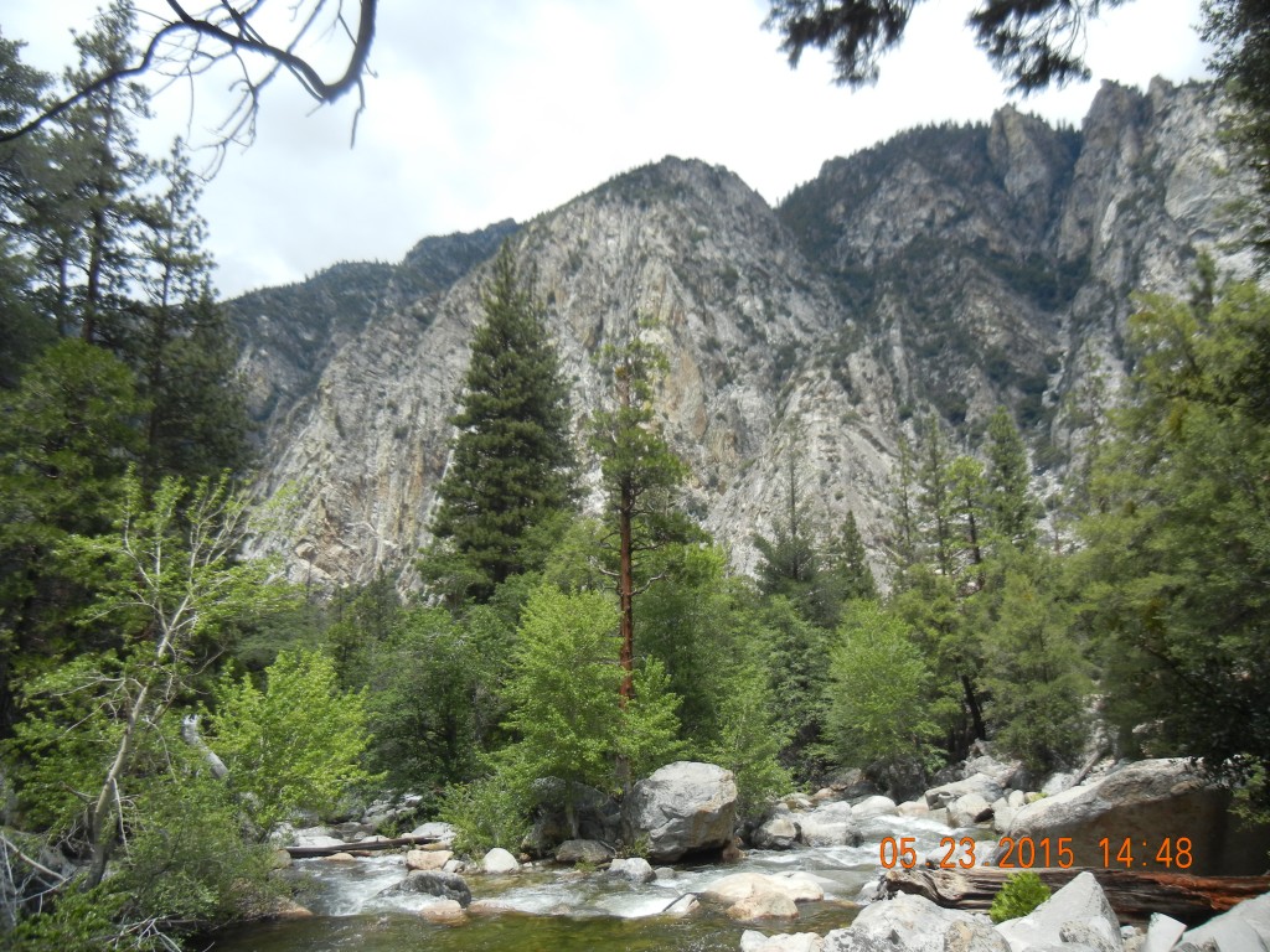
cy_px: 476
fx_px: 1101
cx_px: 635
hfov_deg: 60.0
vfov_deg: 46.8
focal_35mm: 30
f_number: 7
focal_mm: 5.4
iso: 160
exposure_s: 1/322
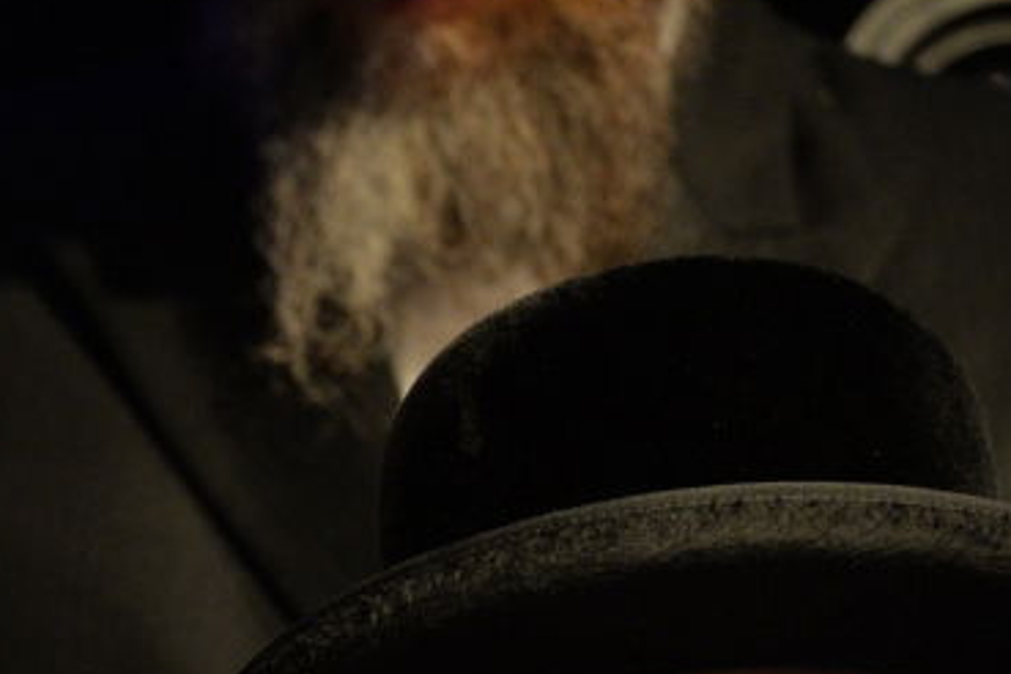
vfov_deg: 2.1
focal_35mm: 641
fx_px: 18000
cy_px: 1084
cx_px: -208
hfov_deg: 3.2
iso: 1600
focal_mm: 185
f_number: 5
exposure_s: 1/160
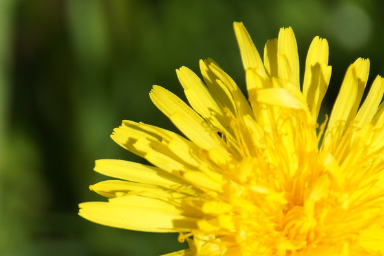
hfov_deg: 3.9
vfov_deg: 2.6
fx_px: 5662
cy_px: 257
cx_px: 212
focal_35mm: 531
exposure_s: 1/320
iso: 100
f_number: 9
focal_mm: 150
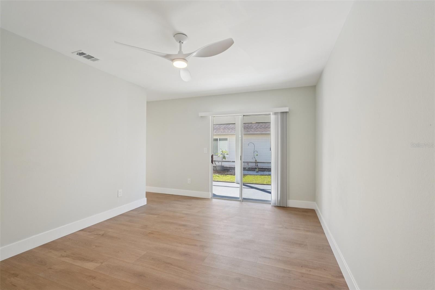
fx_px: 193
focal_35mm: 16
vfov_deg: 73.7
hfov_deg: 96.7
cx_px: 218
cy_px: 145
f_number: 8
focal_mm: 16
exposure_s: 1/25
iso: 400
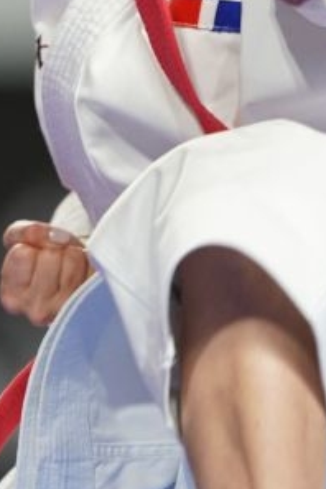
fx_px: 21963
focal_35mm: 1617
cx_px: 267
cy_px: 166
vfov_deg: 1.3
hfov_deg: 0.9
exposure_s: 1/500
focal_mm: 400
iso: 1250
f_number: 2.8
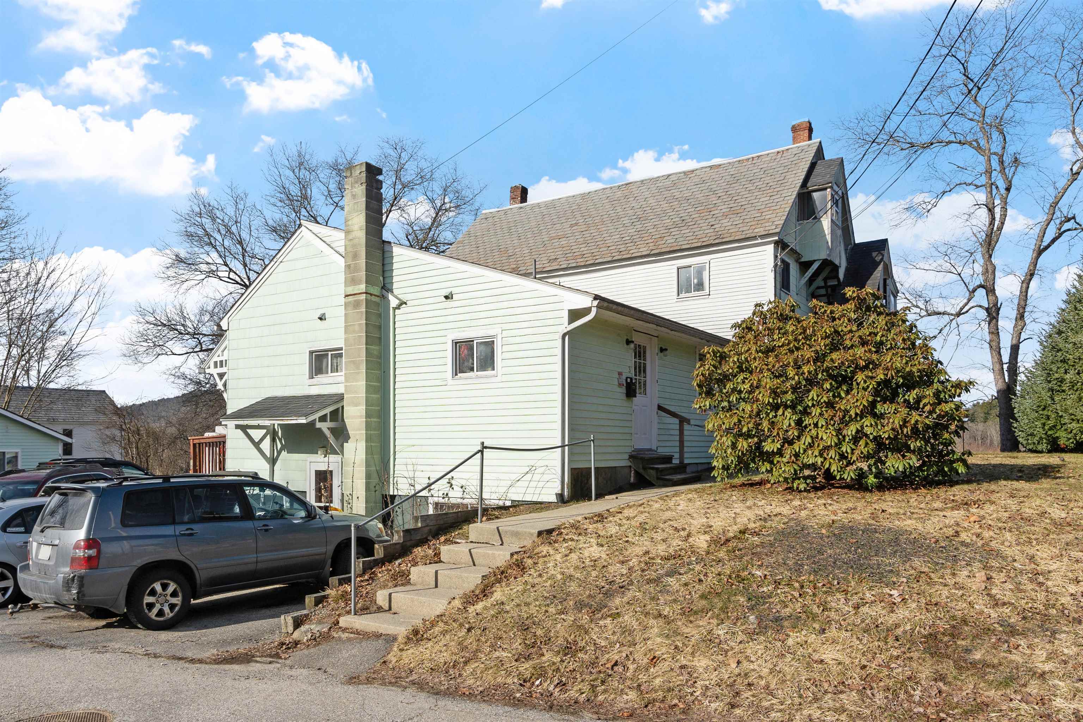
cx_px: 542
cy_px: 361
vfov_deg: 53.1
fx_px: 722
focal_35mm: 24
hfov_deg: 73.7
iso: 100
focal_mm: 16
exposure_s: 1/400
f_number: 8
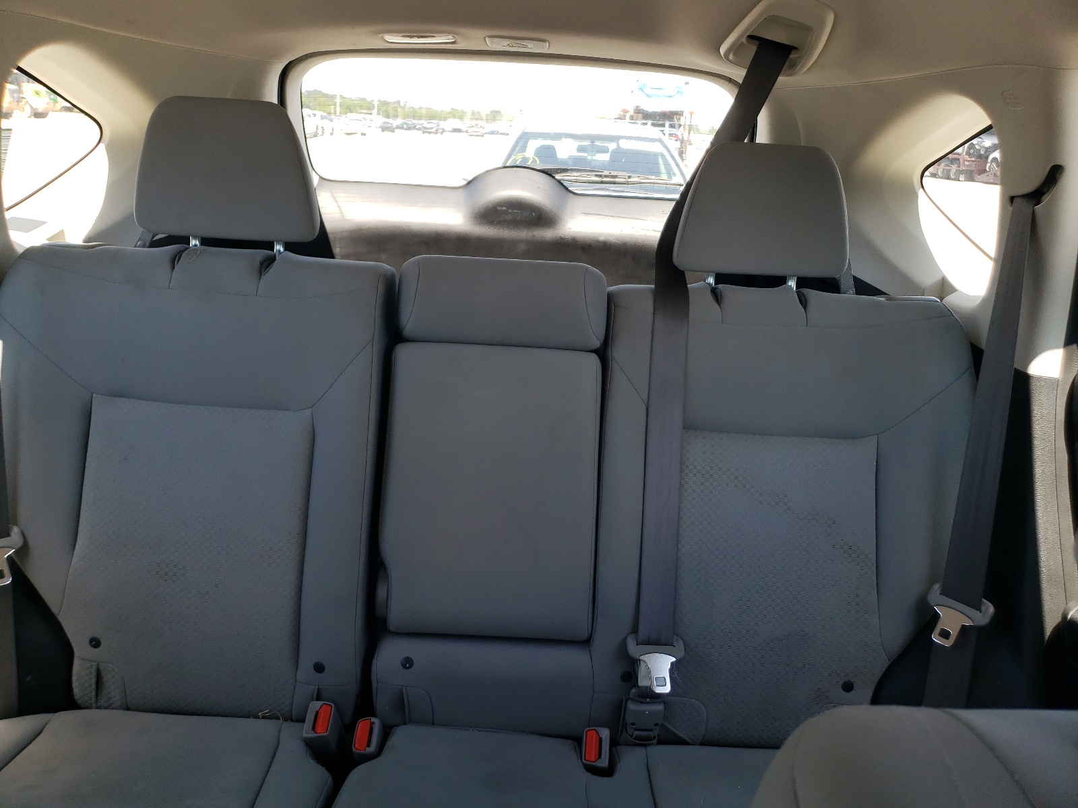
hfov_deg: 67.3
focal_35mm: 26
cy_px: 404
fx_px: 810
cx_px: 539
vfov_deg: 53.1
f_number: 1.5
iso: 50
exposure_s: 1/385
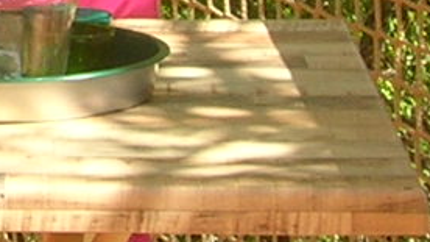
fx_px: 3499
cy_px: -306
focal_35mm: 307
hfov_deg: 6.9
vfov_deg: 3.9
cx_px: -357
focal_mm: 7.8
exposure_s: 1/132
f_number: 4.8
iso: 64
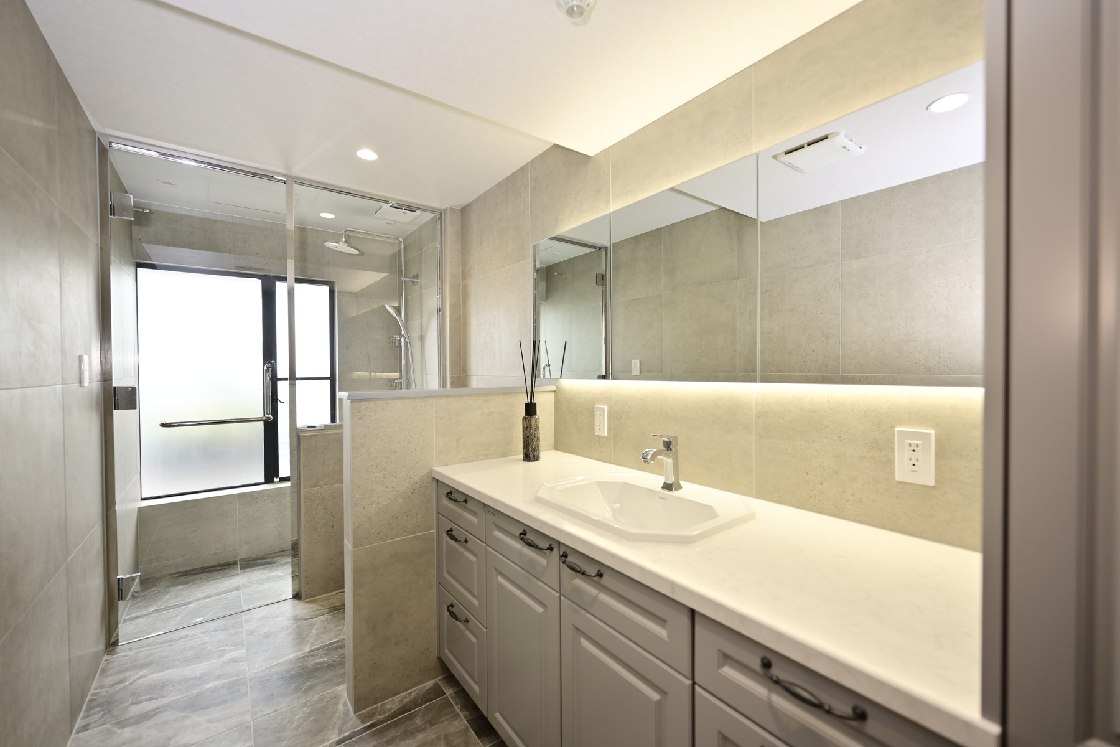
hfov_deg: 104.3
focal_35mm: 14
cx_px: 560
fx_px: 436
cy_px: 374
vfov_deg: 81.2
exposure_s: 1/40
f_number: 2.8
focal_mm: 14
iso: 100
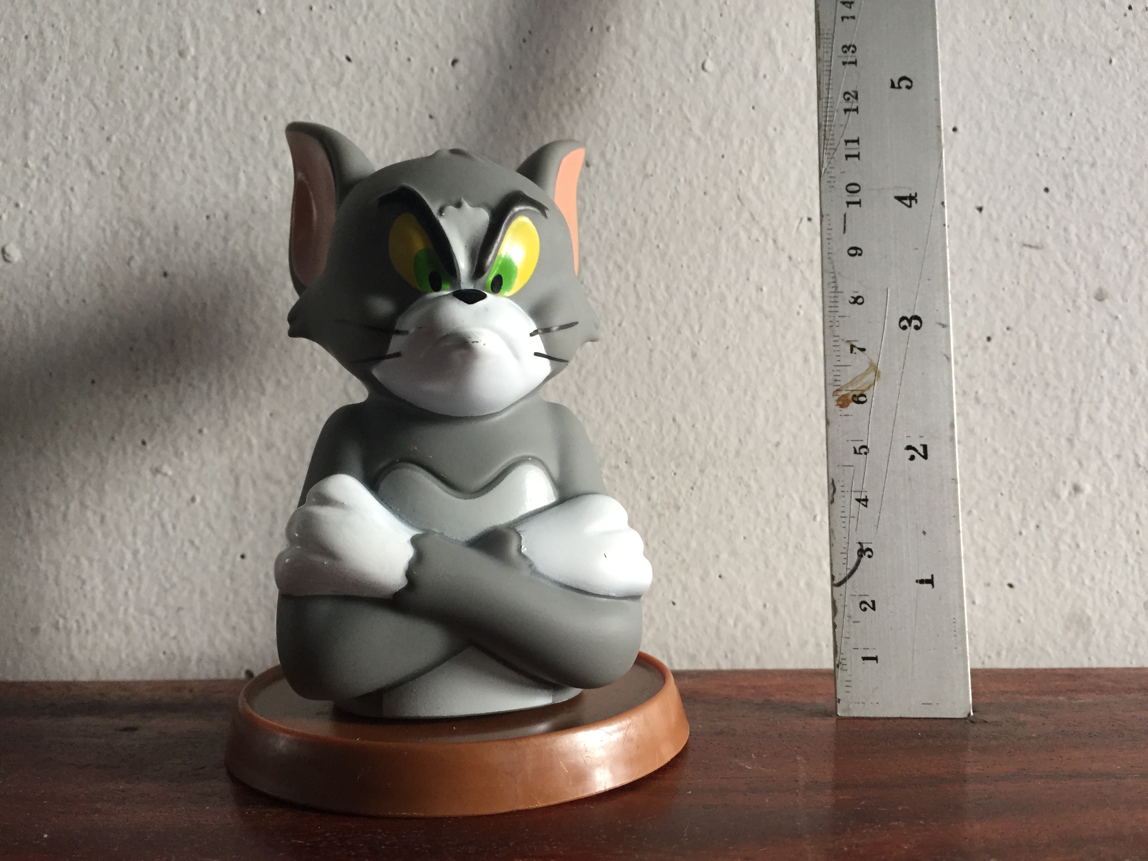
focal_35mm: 29
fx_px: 962
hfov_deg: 61.7
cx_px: 574
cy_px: 430
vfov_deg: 48.2
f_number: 2.2
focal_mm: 4.15
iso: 160
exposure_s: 1/33
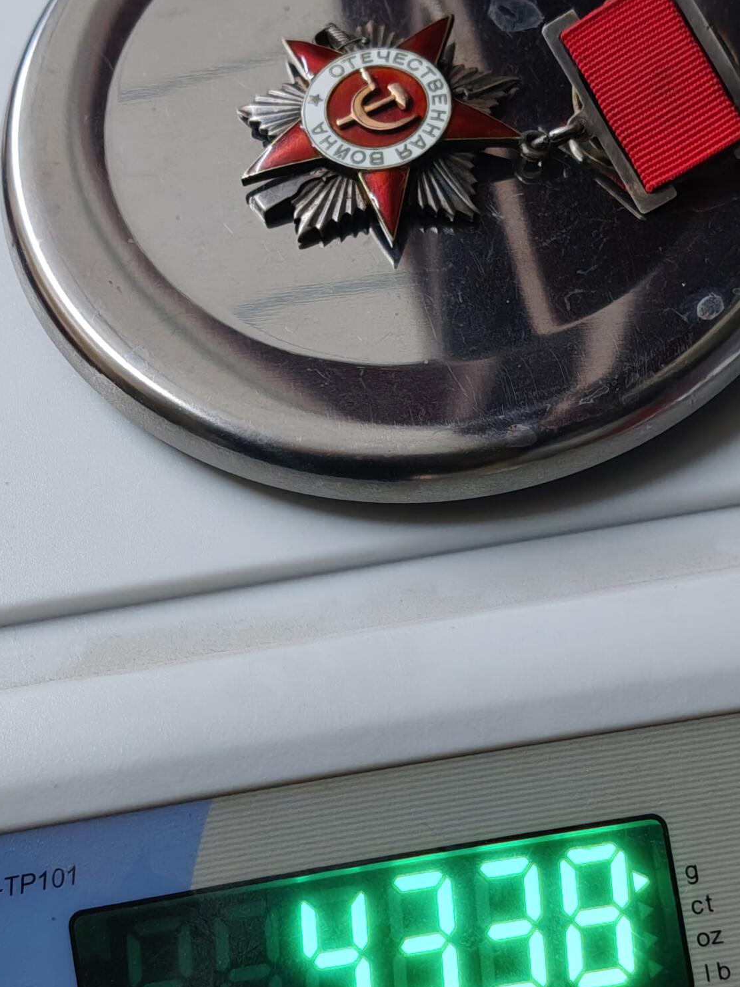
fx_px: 1768
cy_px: 556
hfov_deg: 23.6
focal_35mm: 62
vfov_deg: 31.2
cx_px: 380
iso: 551
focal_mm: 4.84
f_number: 1.88
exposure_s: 1/50
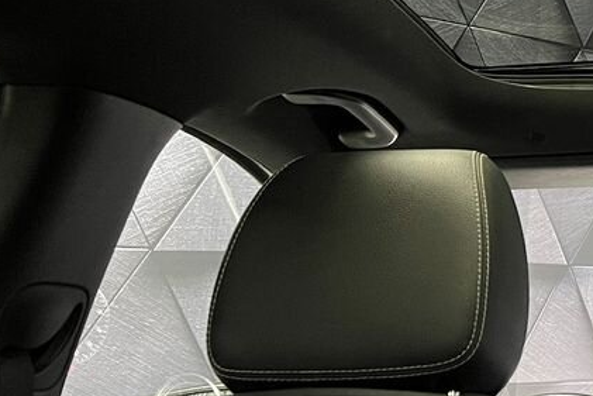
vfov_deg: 17.5
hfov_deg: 22.6
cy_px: 52
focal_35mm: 77
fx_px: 1269
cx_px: 827
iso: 800
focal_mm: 5.7
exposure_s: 1/30
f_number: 1.5
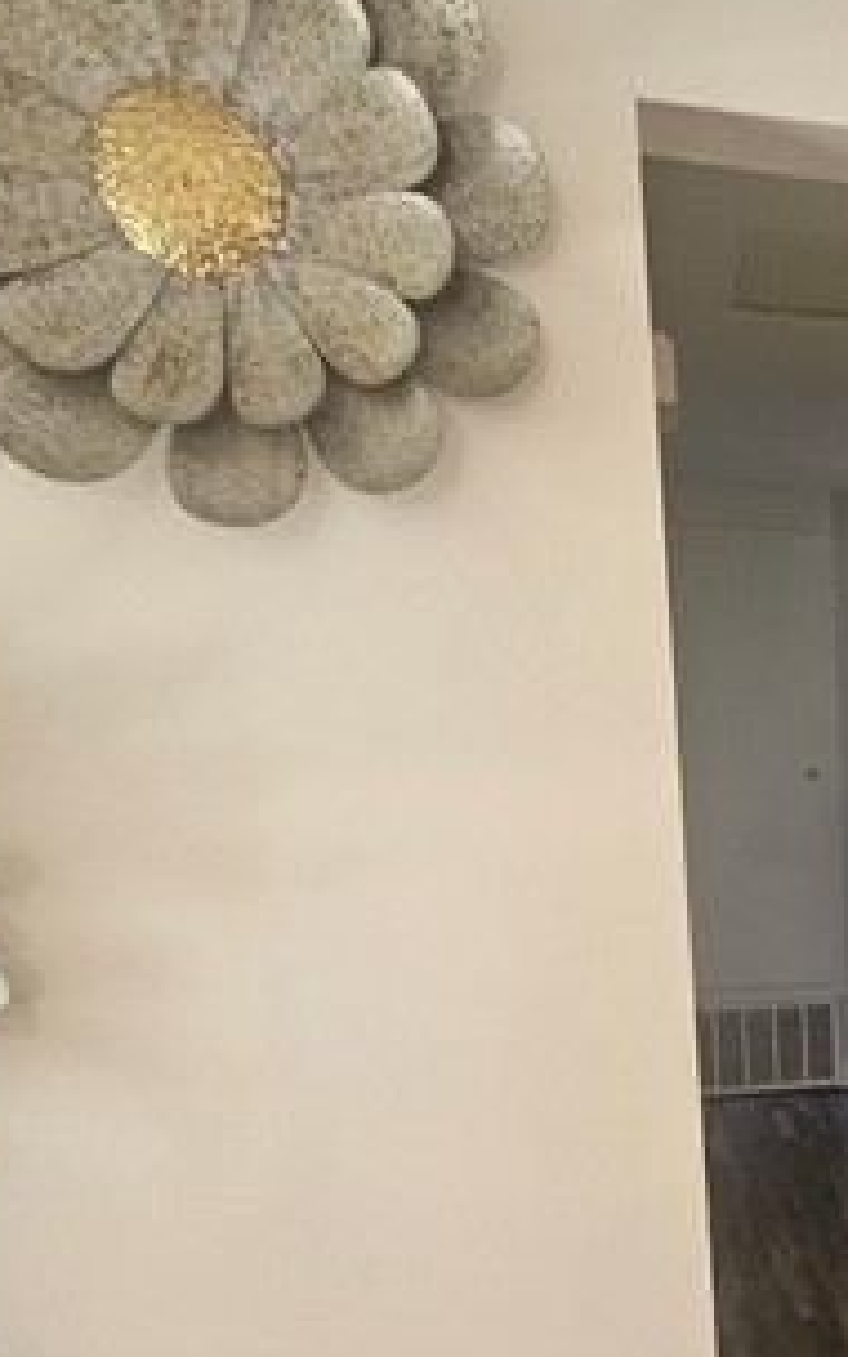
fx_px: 1072
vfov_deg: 60.6
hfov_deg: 34.7
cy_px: 1040
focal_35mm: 29
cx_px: 1009
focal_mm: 2.2
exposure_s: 1/60
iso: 250
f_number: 2.2
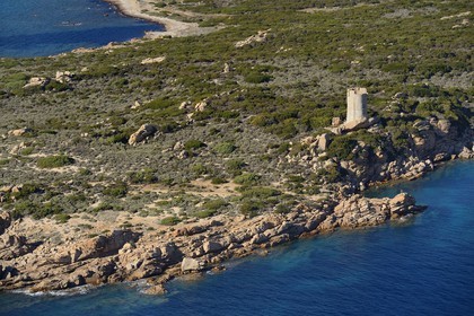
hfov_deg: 14.2
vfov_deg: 9.5
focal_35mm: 145
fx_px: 1909
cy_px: 158
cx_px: 237
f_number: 7.1
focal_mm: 145
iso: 400
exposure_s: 1/1000
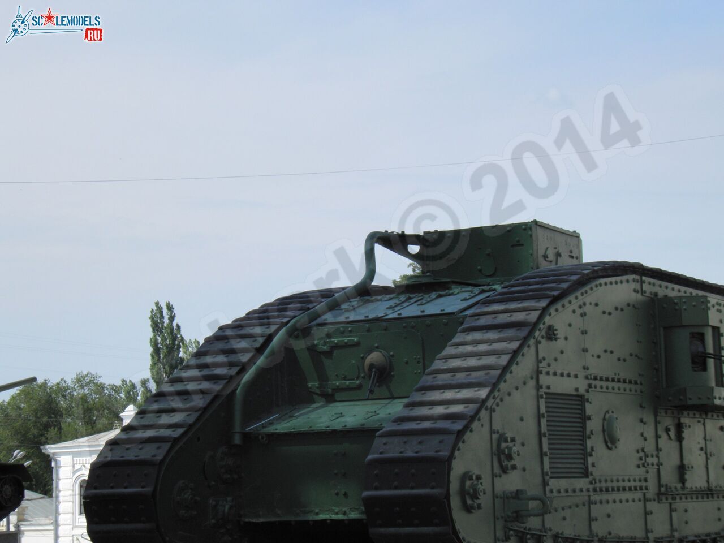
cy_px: 272
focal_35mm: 84
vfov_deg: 17.6
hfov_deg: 23.3
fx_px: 1757
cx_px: 362
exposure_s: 1/320
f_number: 5.6
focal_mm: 15.2
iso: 50
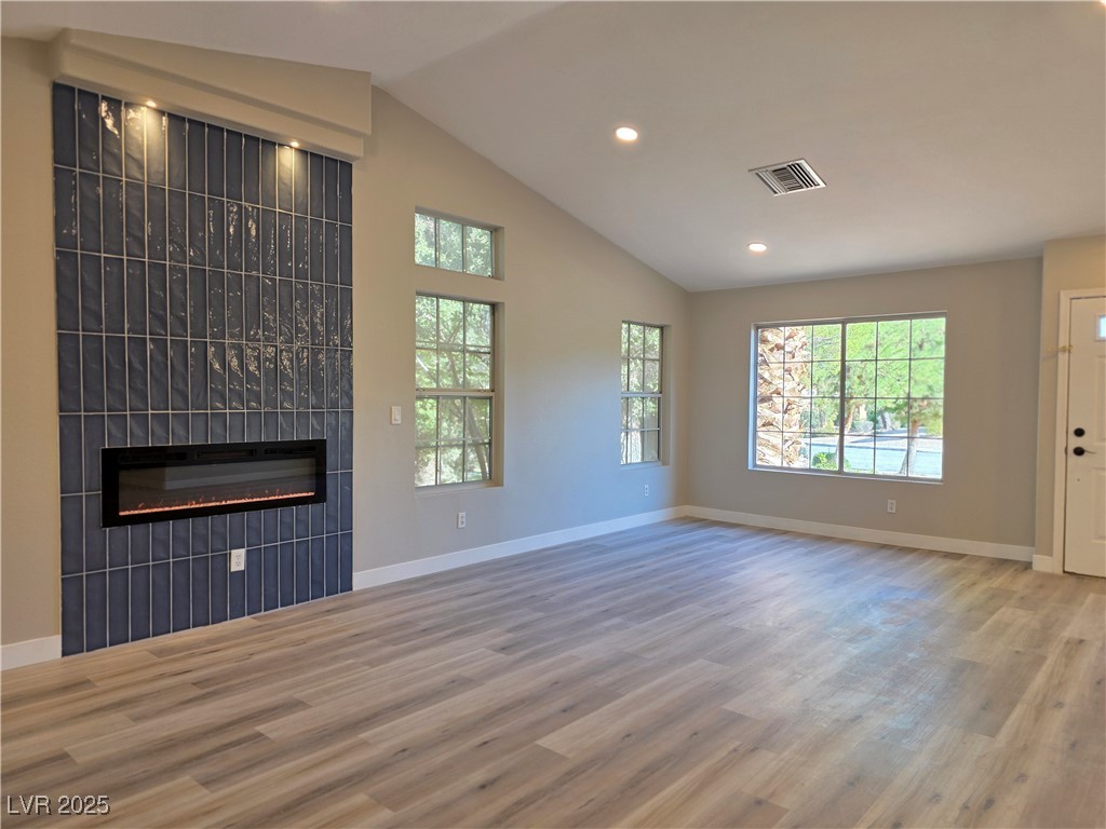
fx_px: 735
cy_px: 414
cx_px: 553
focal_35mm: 23
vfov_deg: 58.9
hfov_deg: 73.9
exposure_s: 1/120
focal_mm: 6.3
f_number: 1.7
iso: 64
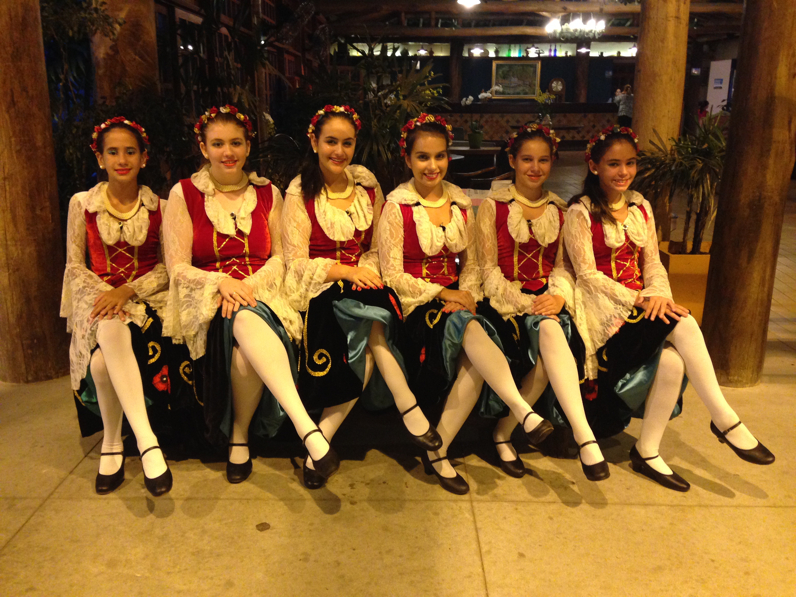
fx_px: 759
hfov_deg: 55.4
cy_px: 298
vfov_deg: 42.9
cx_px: 398
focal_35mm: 33
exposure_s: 1/20
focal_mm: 4.12
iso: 250
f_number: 2.4
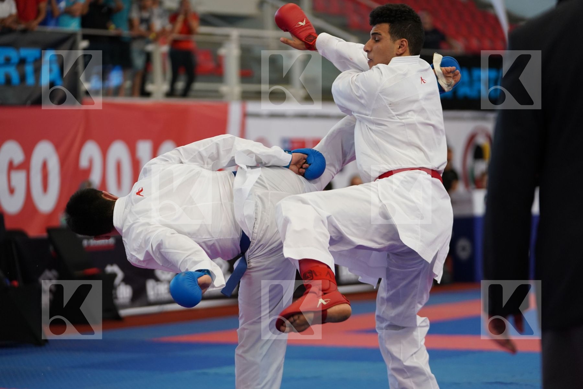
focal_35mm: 122
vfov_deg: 11.2
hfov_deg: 16.8
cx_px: 292
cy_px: 194
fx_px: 1976
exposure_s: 1/1000
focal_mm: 122
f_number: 2.8
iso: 2000
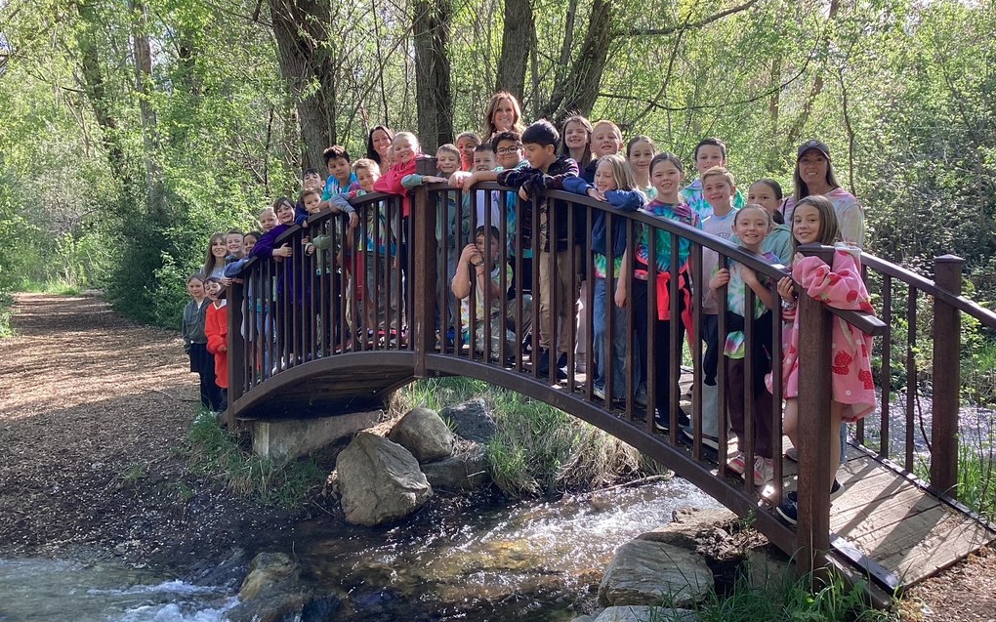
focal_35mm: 33
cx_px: 498
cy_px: 303
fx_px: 896
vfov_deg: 38.3
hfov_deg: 58.2
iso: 50
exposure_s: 1/120
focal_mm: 3.3
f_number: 2.4
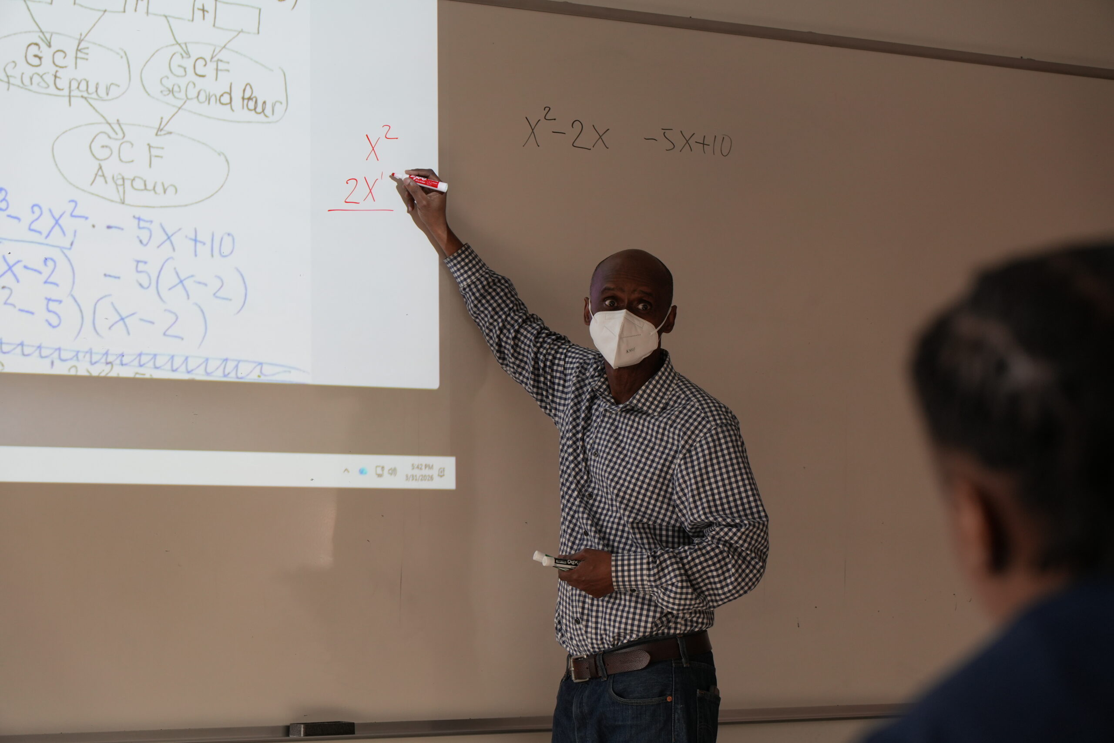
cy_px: 372
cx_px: 557
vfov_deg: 13.6
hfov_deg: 20.3
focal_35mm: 100
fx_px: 3110
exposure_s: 1/125
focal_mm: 67
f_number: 4
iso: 400
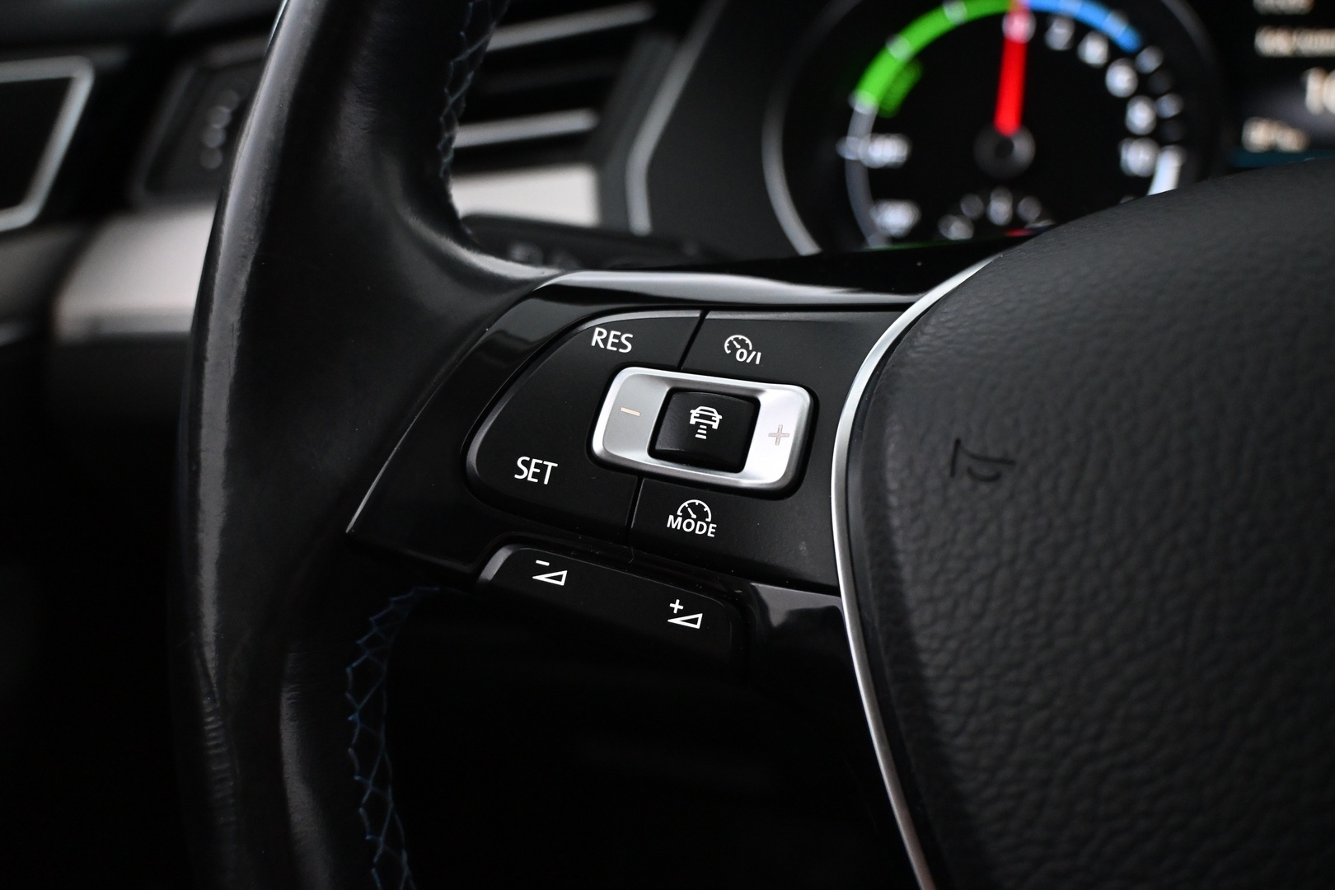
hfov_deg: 58.3
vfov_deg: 40.8
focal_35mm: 32
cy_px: 445
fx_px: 1196
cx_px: 668
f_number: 4
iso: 4000
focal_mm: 21.5
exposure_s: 1/60
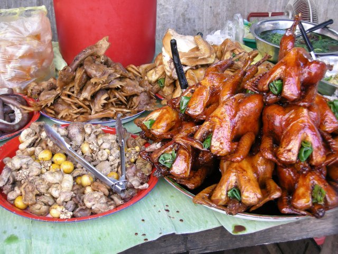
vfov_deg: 30.3
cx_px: 169
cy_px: 127
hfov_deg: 39.7
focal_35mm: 48
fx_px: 469
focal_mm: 10.1
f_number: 3.1
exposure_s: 1/30
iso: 64
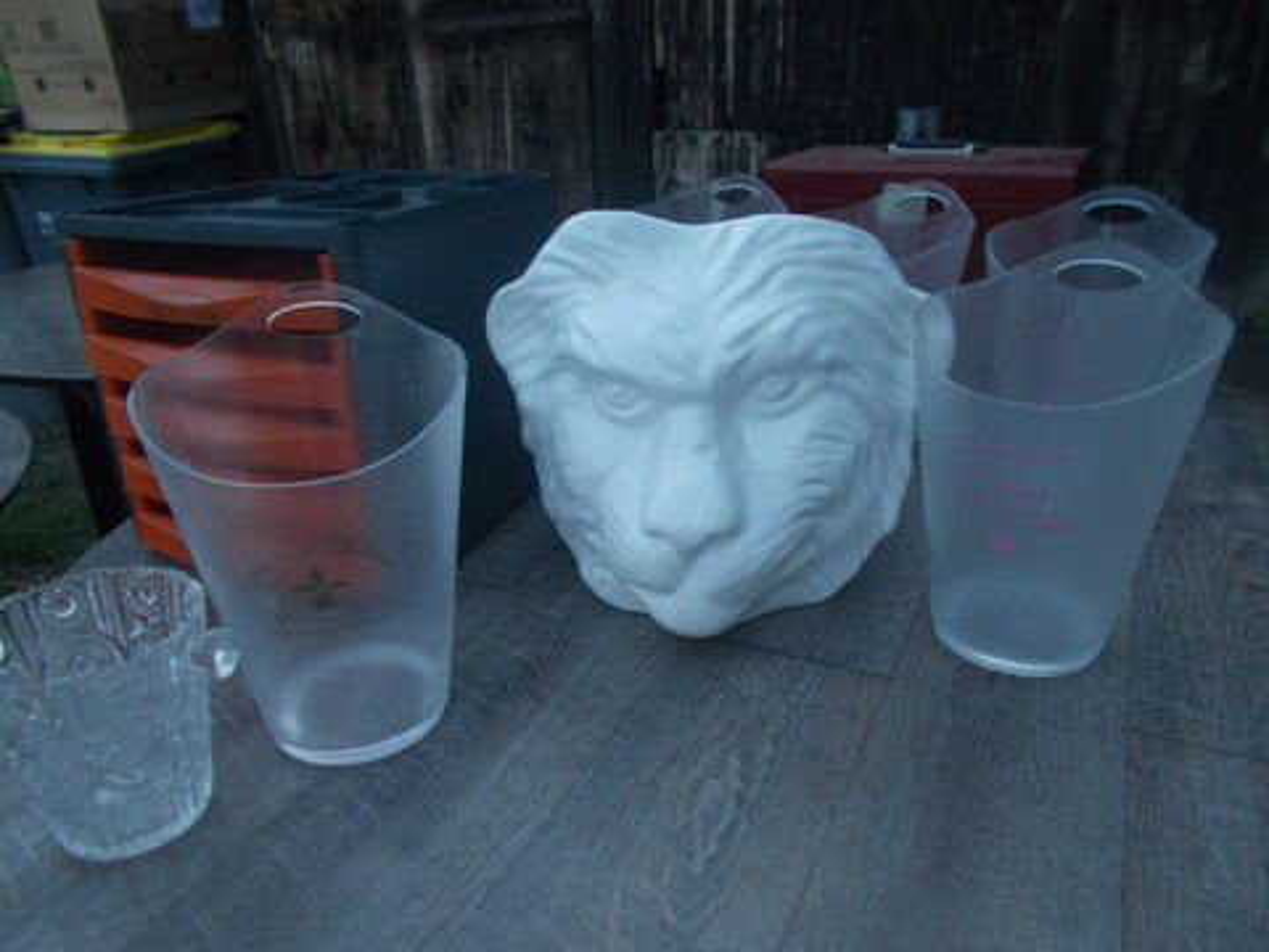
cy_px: 476
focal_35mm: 26
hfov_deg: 67.3
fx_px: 953
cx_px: 634
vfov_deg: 53.1
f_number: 3.2
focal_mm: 4.6
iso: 200
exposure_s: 1/25
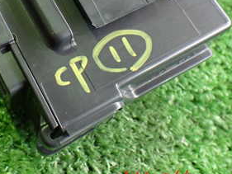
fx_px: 429
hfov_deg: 29.9
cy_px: 4
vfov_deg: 22.2
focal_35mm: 64
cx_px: 64
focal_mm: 5.4
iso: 800
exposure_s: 1/50
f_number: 2.3
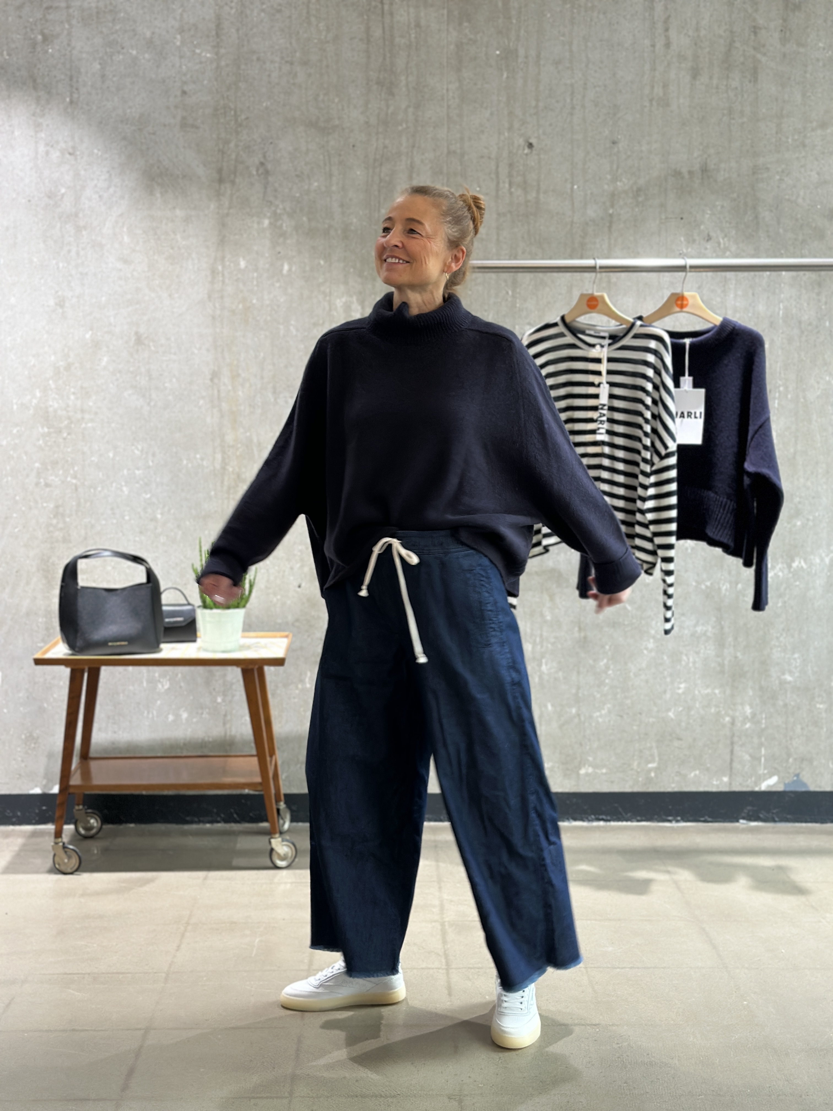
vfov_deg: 39.7
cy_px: 556
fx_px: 1540
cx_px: 416
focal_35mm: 48
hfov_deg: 30.3
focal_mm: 6.86
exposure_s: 1/100
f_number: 1.78
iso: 160
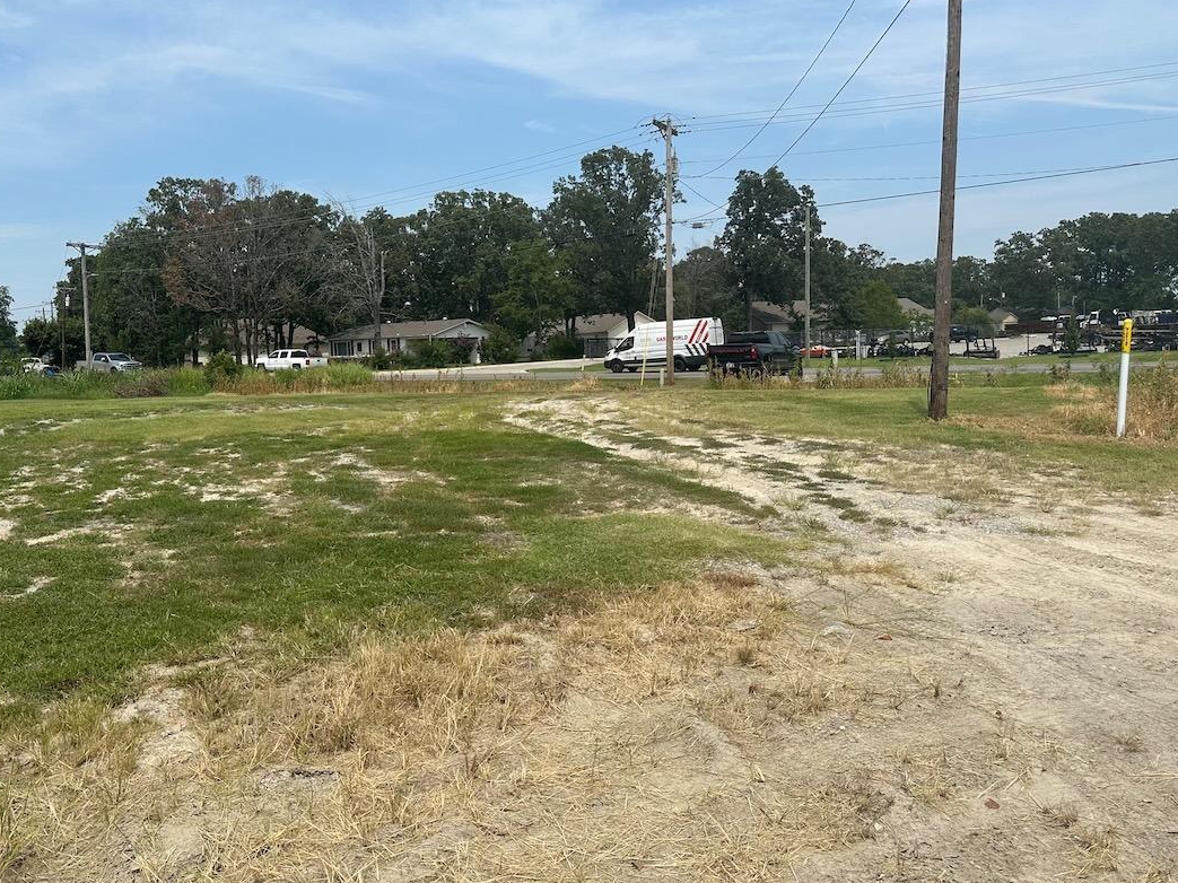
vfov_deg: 48.2
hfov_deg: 61.5
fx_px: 987
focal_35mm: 29
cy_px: 409
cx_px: 518
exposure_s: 1/5848
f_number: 1.78
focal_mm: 6.86
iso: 80
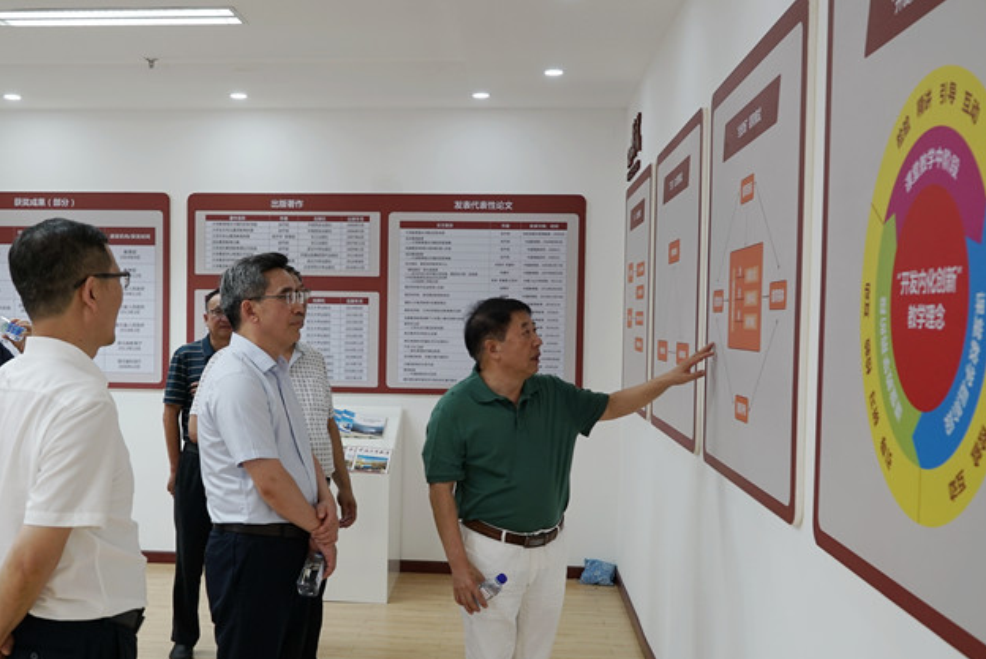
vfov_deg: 32.6
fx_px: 1124
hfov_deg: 47.2
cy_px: 371
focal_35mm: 41
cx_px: 416
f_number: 5.6
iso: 800
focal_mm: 32
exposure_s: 1/60
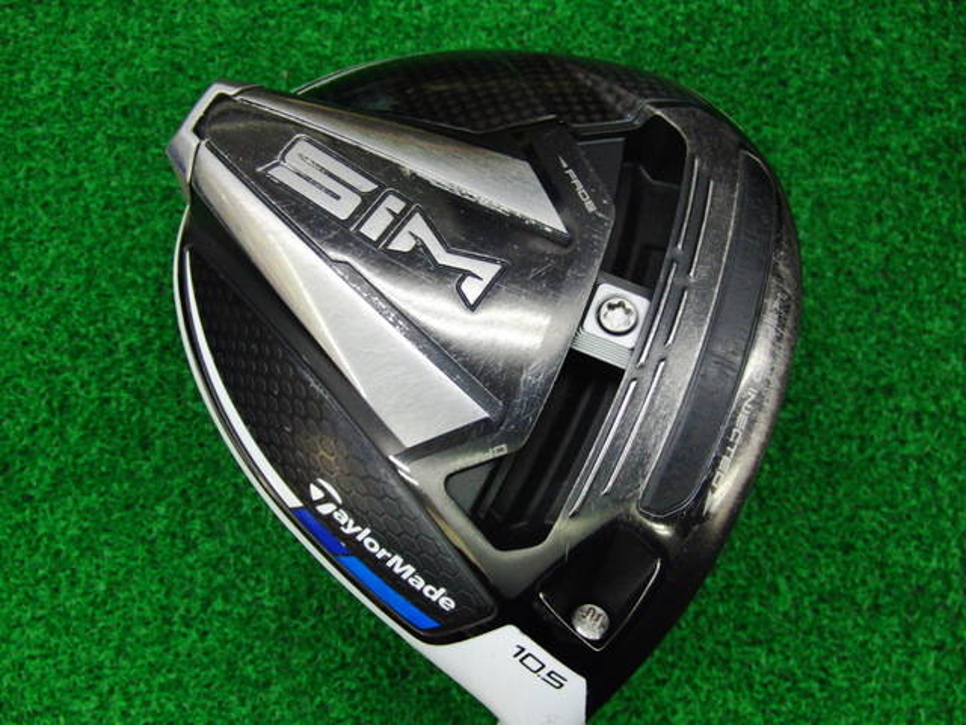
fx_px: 1033
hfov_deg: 50.1
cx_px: 483
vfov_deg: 38.7
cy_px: 362
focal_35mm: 37
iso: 400
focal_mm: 6.42
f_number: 3.6
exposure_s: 1/50
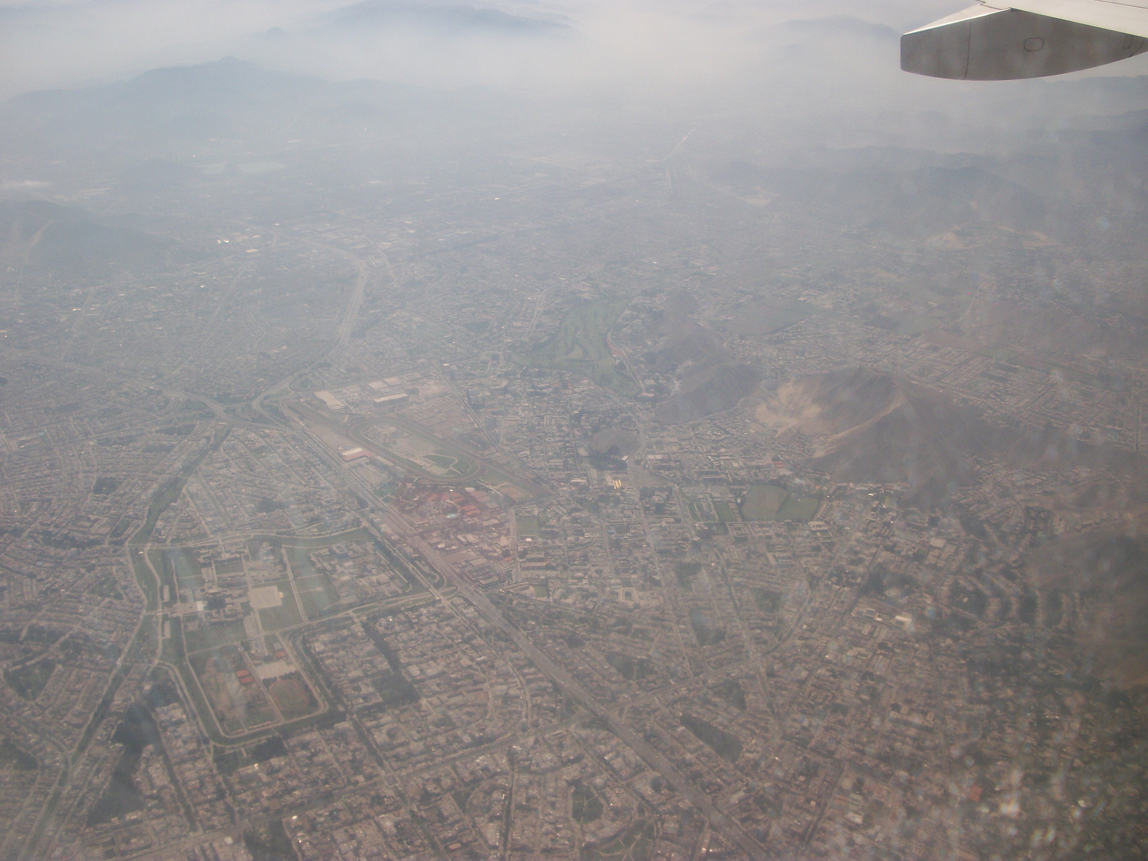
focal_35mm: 35
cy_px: 430
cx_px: 574
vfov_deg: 40.7
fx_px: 1161
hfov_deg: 52.6
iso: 80
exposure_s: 1/800
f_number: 3.1
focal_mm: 6.3
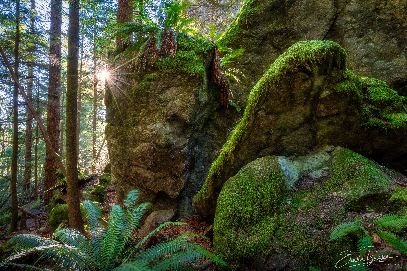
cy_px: 136
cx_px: 204
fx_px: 181
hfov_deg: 96.7
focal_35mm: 16
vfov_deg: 73.8
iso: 1000
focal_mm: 16
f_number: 16
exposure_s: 1/60
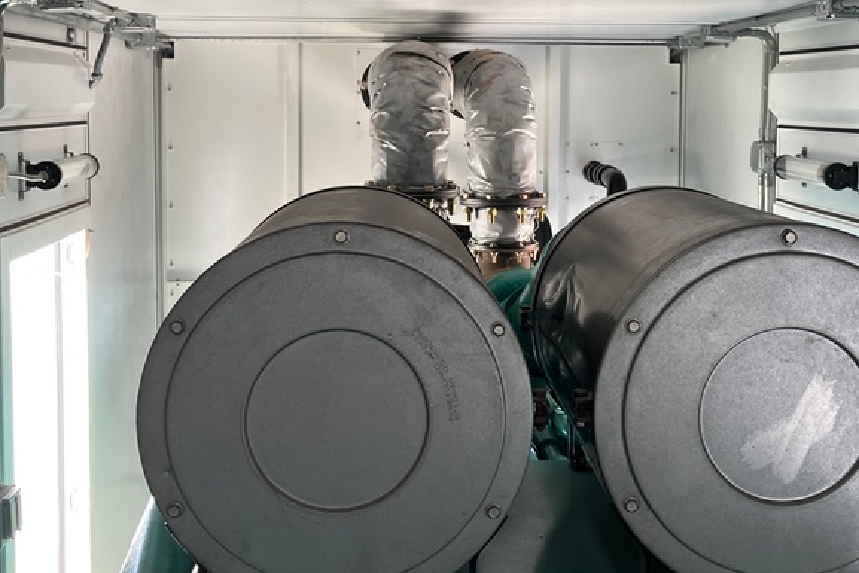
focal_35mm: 48
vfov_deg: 27.8
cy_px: 155
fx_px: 1146
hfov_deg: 41.1
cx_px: 470
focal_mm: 5.1
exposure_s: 1/121
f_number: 1.6
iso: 80
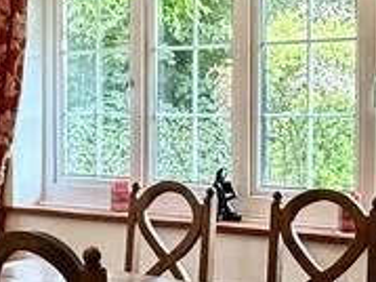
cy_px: 141
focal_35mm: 80
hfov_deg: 24.4
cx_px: 208
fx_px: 868
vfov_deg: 18.4
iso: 200
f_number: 2.2
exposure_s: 1/100
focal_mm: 2.22
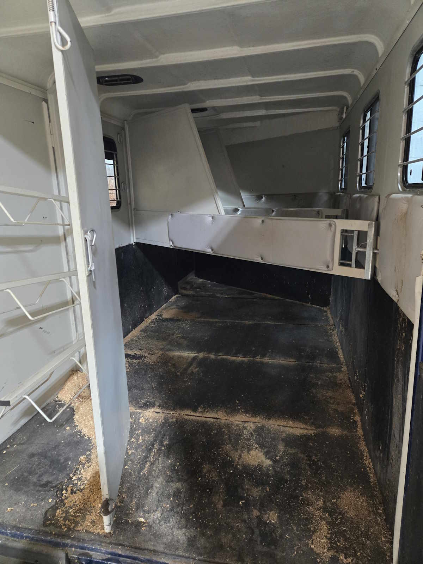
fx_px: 375
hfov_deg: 58.9
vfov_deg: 73.9
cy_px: 282
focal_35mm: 23
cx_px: 212
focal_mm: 5.4
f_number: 1.8
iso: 1600
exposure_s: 1/60
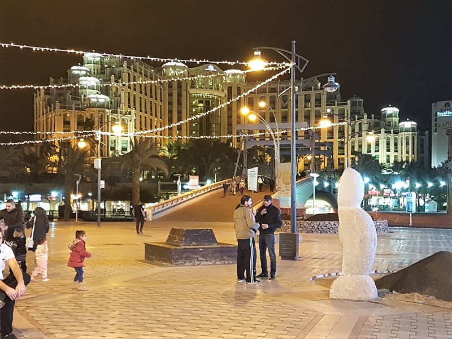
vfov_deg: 53.1
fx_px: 339
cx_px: 226
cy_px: 170
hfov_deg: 67.3
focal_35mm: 26
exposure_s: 1/17
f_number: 1.7
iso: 200
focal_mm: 4.2
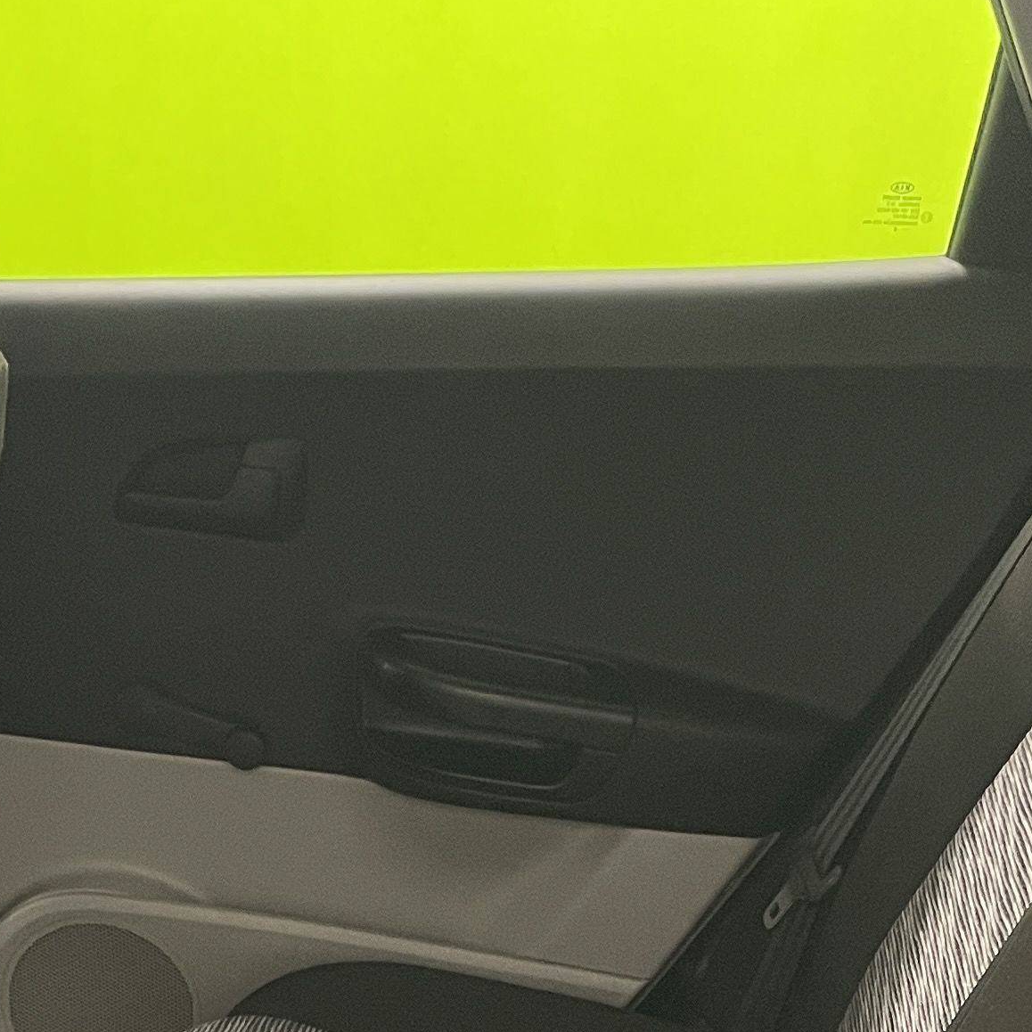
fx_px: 2698
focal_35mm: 80
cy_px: 1342
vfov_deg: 19.9
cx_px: 286
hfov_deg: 21.5
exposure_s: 1/50
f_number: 1.6
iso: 250
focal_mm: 4.2
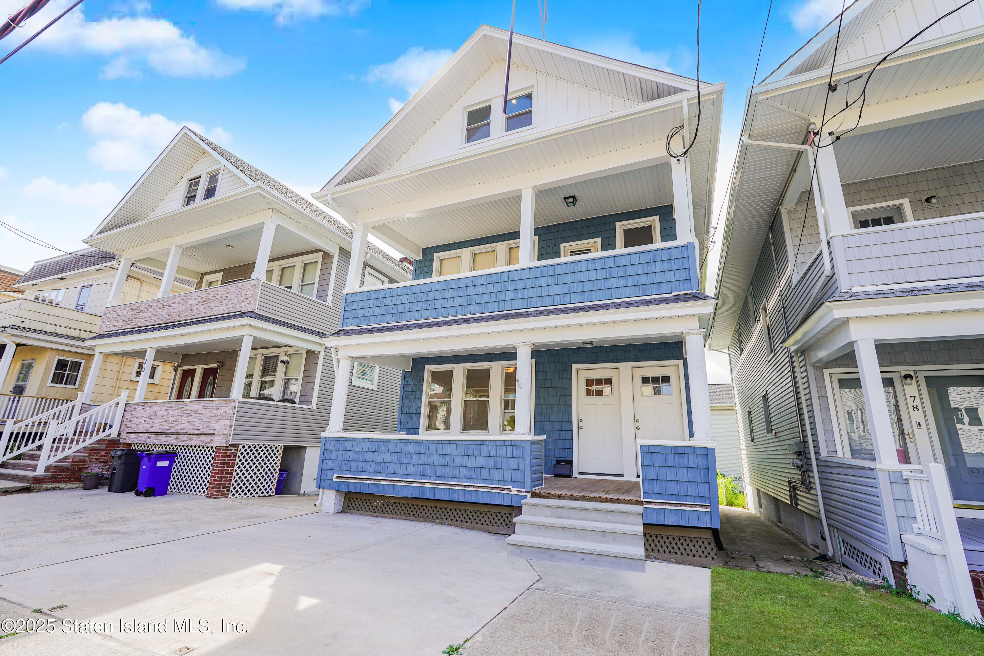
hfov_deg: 96.7
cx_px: 492
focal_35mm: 16
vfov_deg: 73.7
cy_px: 328
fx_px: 437
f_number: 7.1
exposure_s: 1/100
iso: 100
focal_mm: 16
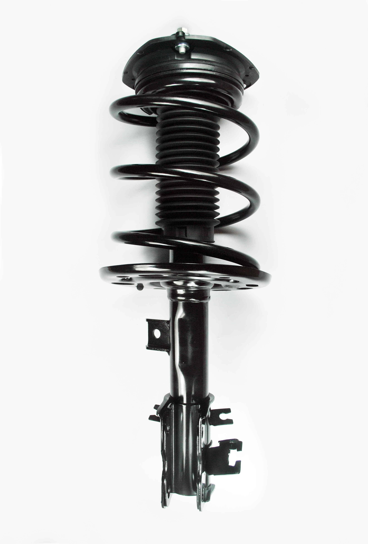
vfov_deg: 57.0
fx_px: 501
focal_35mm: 33
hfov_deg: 40.4
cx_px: 184
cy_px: 272
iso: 200
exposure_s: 1/100
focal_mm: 22
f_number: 5
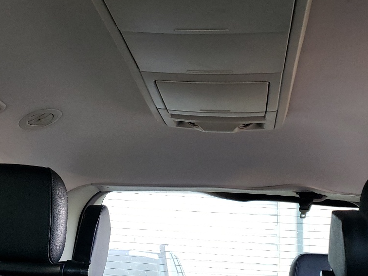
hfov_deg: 34.9
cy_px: 114
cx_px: 184
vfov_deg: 26.5
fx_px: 585
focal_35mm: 55
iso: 152
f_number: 1.5
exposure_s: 1/60.2
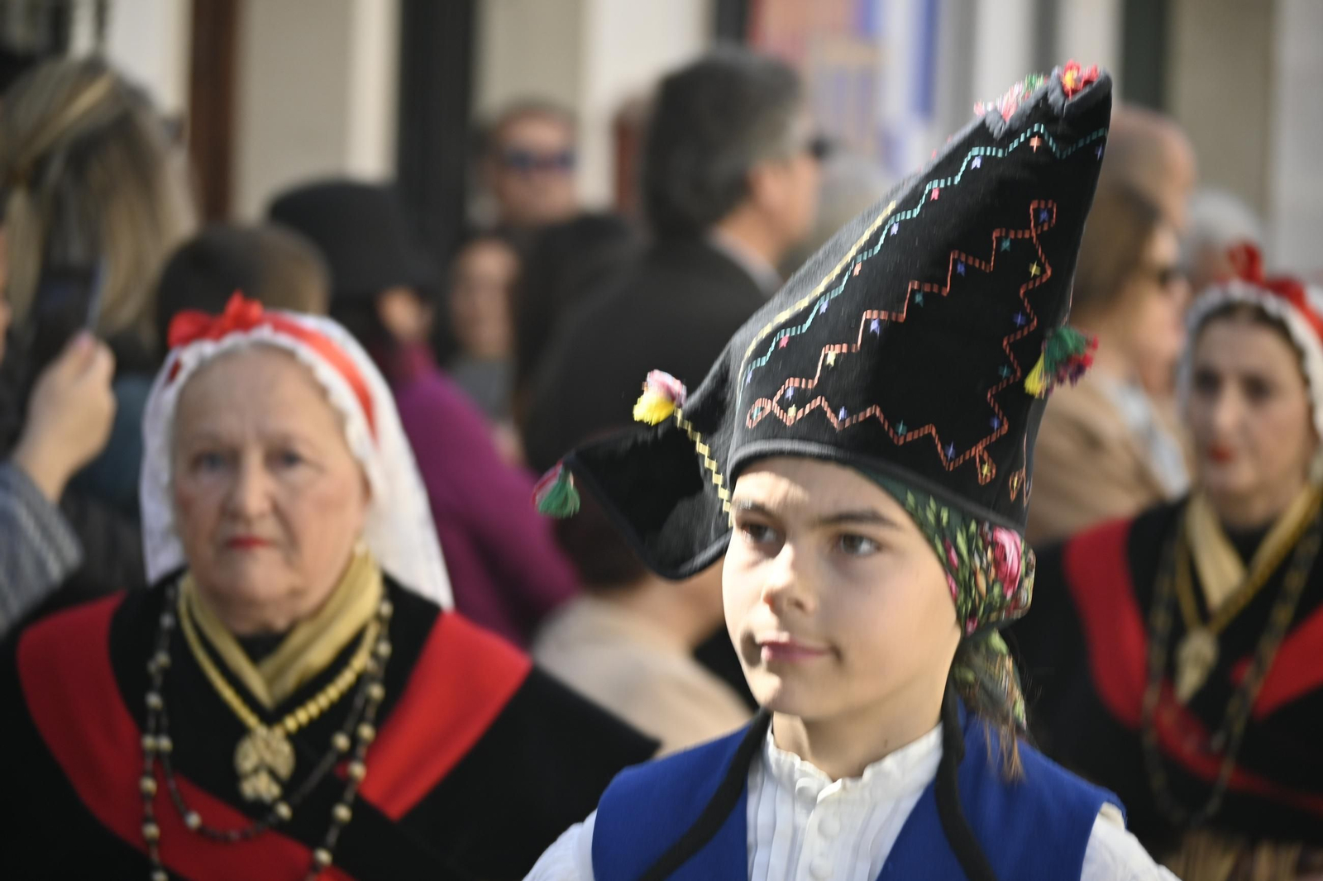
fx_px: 8818
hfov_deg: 8.6
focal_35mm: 240
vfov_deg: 5.7
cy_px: 440
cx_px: 662
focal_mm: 160
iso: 200
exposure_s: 1/400
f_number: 5.6
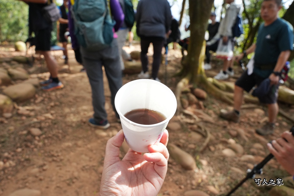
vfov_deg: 49.6
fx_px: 212
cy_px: 98
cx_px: 147
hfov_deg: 69.4
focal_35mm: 26
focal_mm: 26
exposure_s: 1/800
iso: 2500
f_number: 8
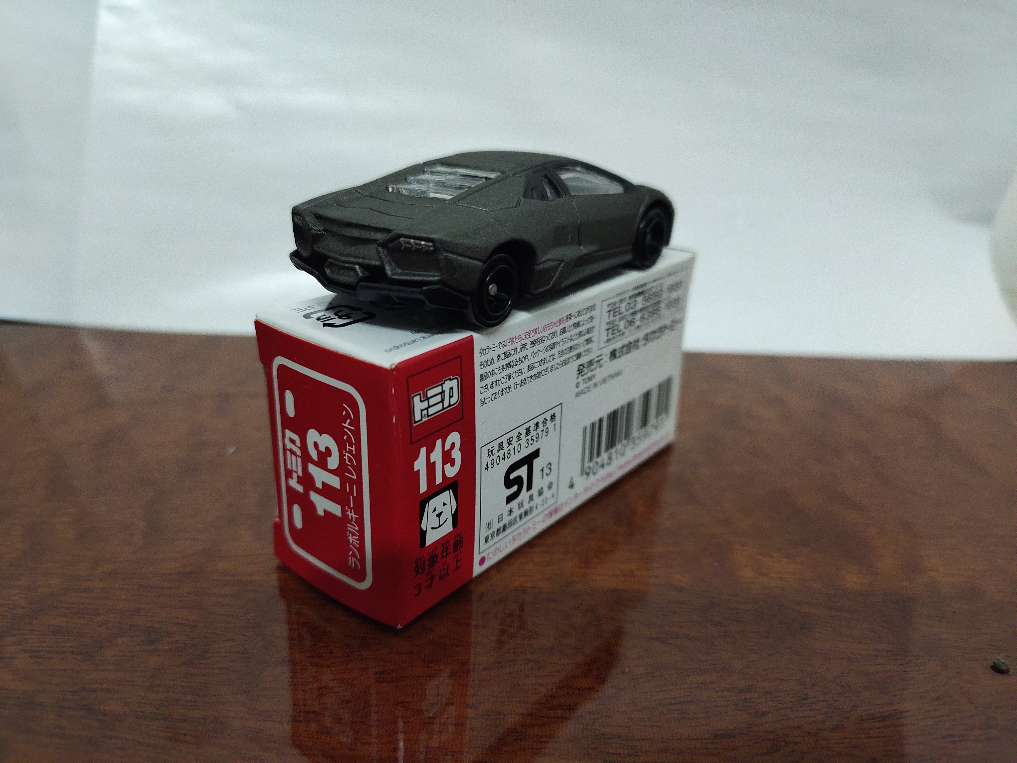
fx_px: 764
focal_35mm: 26
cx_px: 508
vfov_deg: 53.1
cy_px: 382
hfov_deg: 67.3
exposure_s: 1/50
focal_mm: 4.74
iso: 1034
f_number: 1.79
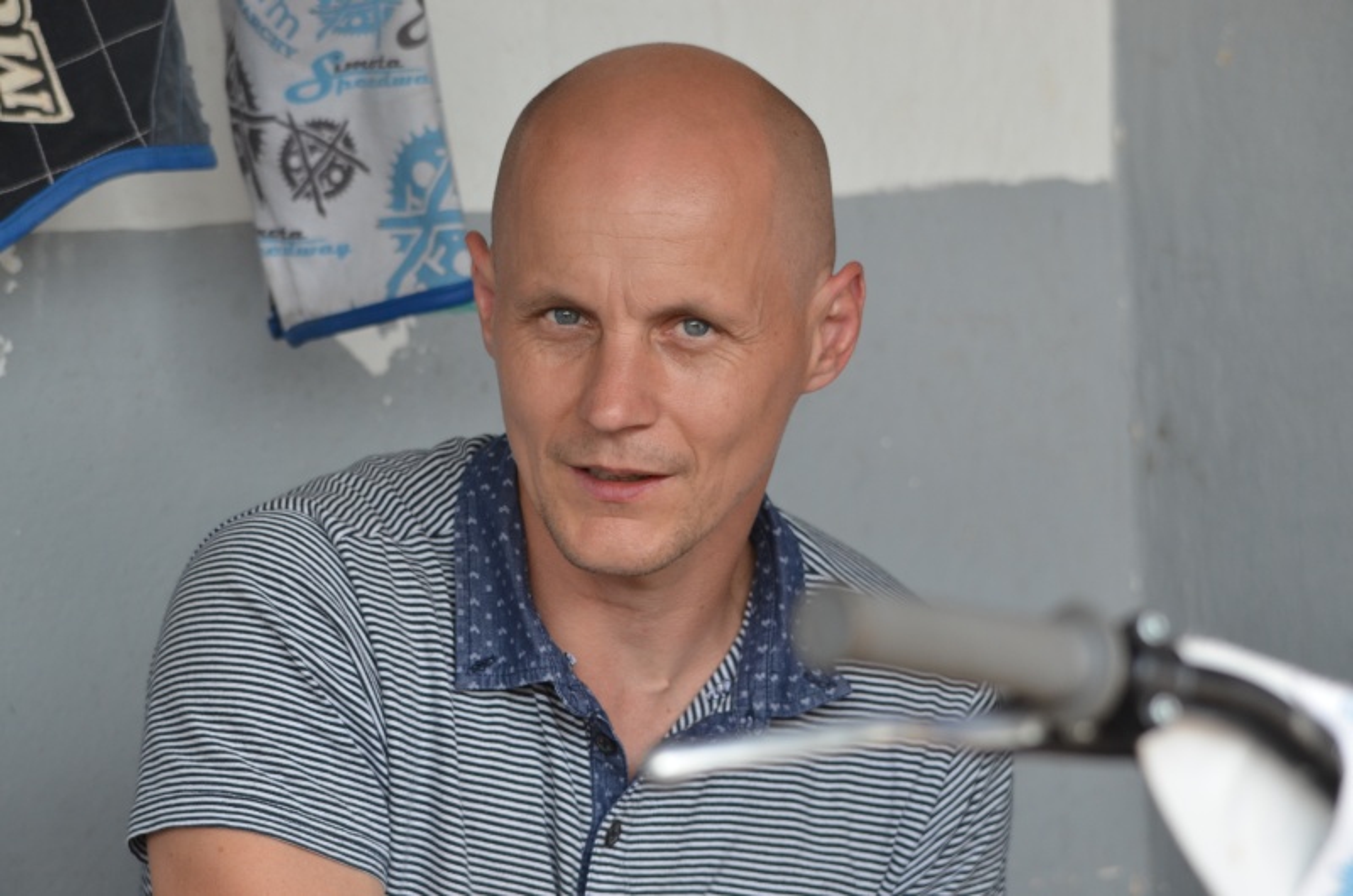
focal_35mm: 375
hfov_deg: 5.5
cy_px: 448
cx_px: 676
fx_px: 14066
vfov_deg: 3.7
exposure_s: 1/250
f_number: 5.6
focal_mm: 250
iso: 560
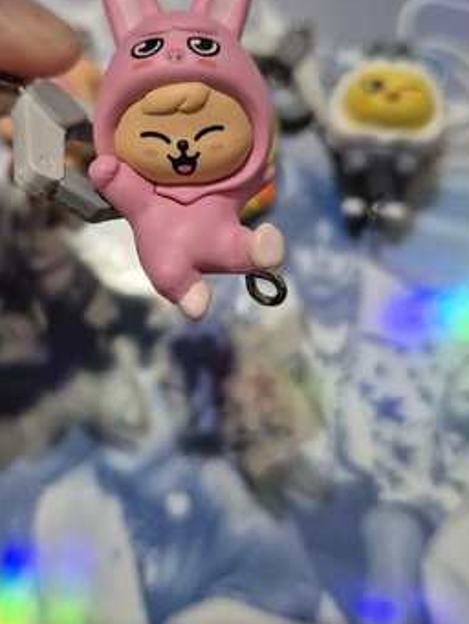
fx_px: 650
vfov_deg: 50.7
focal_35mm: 36
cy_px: 226
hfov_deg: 39.2
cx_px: 158
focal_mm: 5.4
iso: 800
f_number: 1.8
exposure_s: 1/120
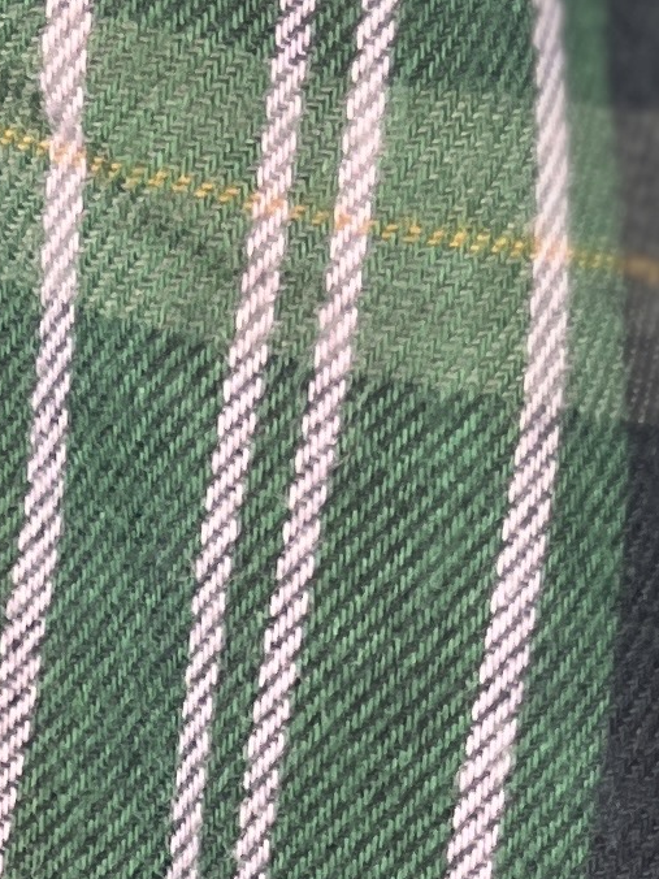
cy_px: 1620
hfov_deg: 9.5
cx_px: -69
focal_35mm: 155
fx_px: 3934
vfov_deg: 11.7
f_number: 1.6
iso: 125
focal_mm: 5.1
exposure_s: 1/50
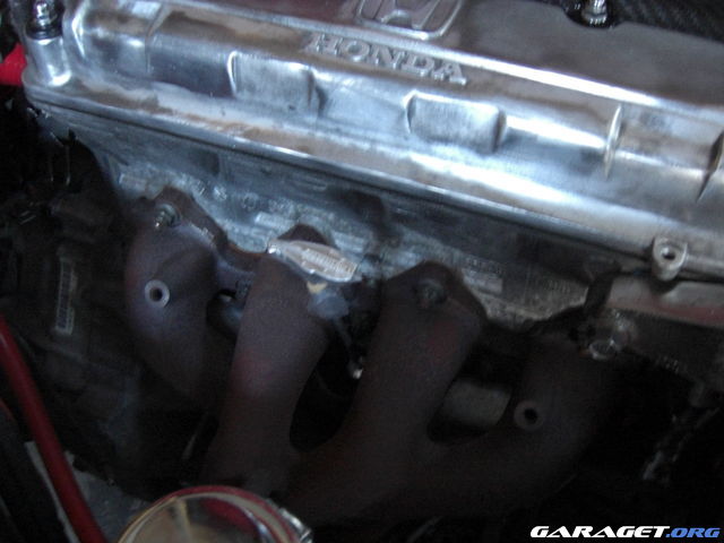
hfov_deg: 49.0
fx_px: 795
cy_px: 272
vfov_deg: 37.7
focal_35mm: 38
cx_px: 362
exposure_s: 1/30
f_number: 2.8
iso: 800
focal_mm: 7.9
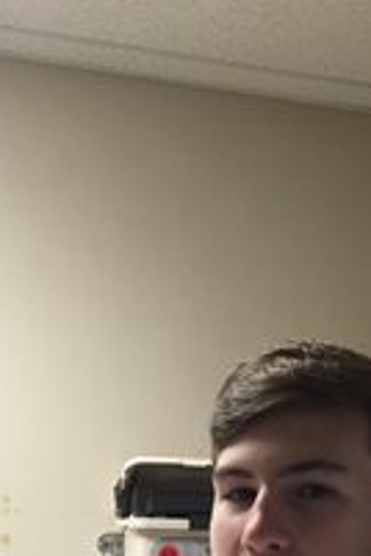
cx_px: 246
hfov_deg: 18.9
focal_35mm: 72
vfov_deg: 25.8
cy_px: 622
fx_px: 1113
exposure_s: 1/30
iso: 80
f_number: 2.2
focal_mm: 4.15
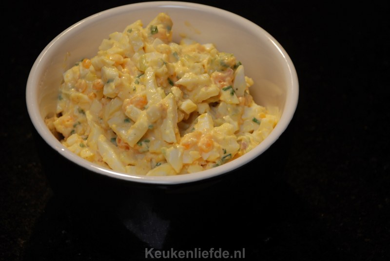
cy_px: 130
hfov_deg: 15.2
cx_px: 195
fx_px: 1465
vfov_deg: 10.2
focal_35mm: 135
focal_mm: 90
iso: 160
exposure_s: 1/30
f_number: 5.6
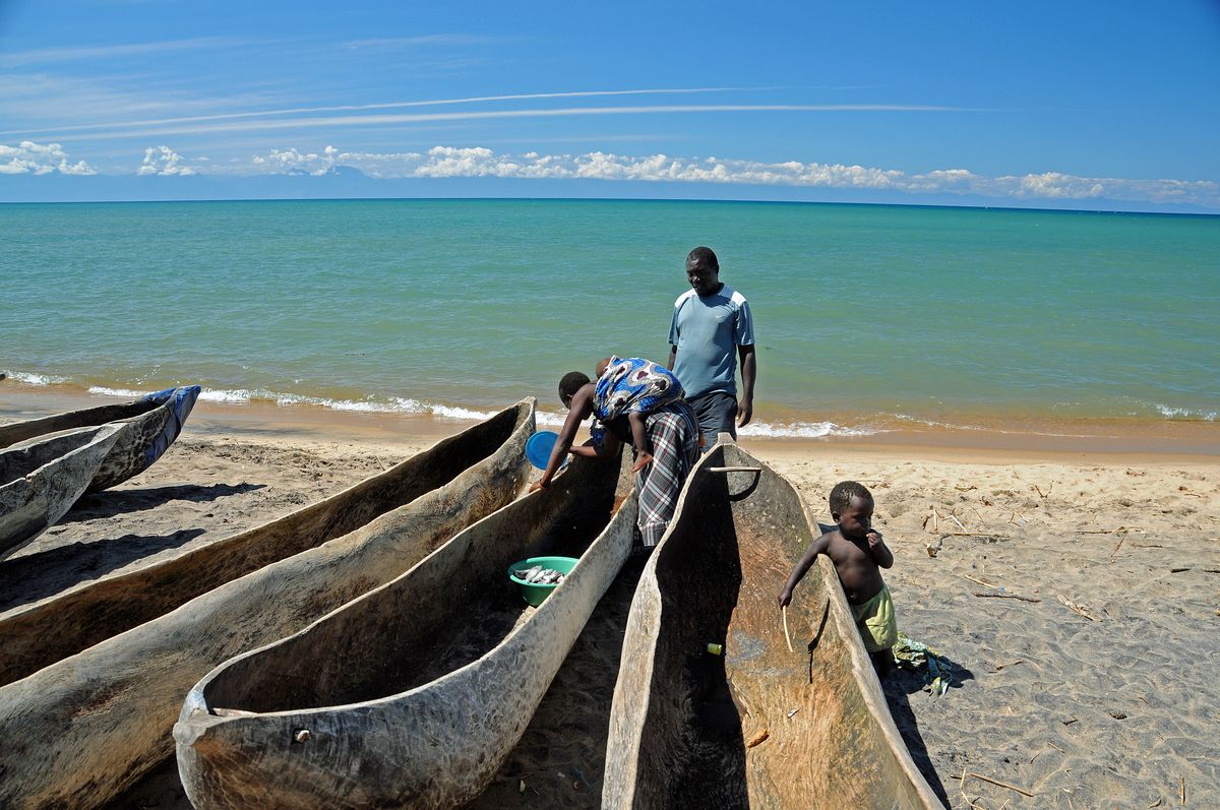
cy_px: 405
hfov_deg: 67.4
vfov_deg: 47.8
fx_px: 914
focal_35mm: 27
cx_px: 610
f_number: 6.3
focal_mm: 18
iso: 200
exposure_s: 1/160
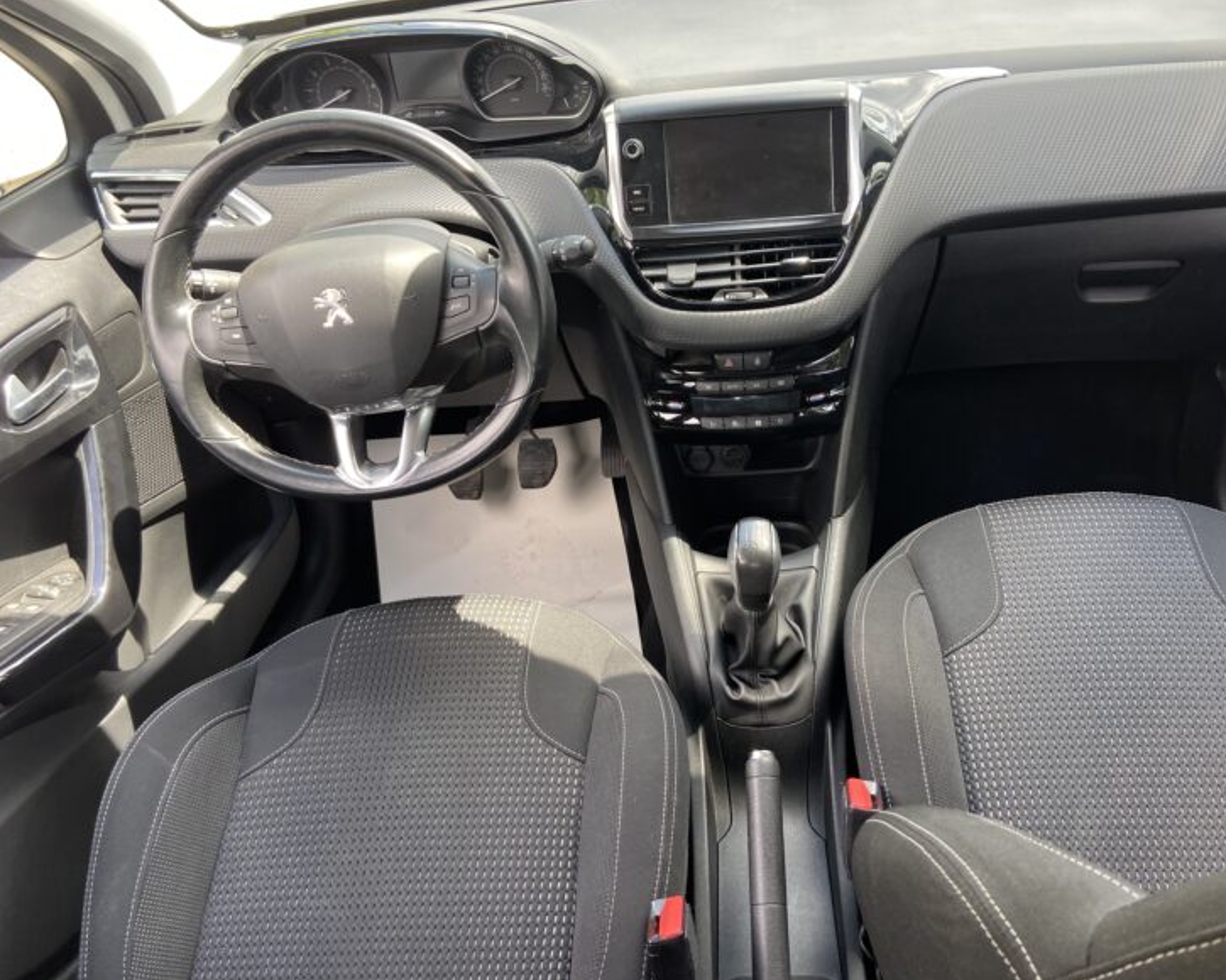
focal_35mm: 28
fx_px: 1016
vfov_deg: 51.5
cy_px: 478
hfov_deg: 62.1
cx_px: 663
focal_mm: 4.25
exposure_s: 1/122
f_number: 1.8
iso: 50
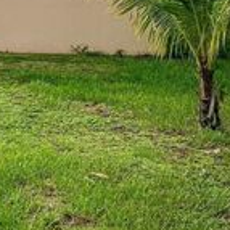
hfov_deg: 17.4
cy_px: -104
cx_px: -135
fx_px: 662
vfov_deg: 17.9
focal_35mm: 88
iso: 80
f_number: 1.78
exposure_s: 1/5319
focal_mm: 6.76
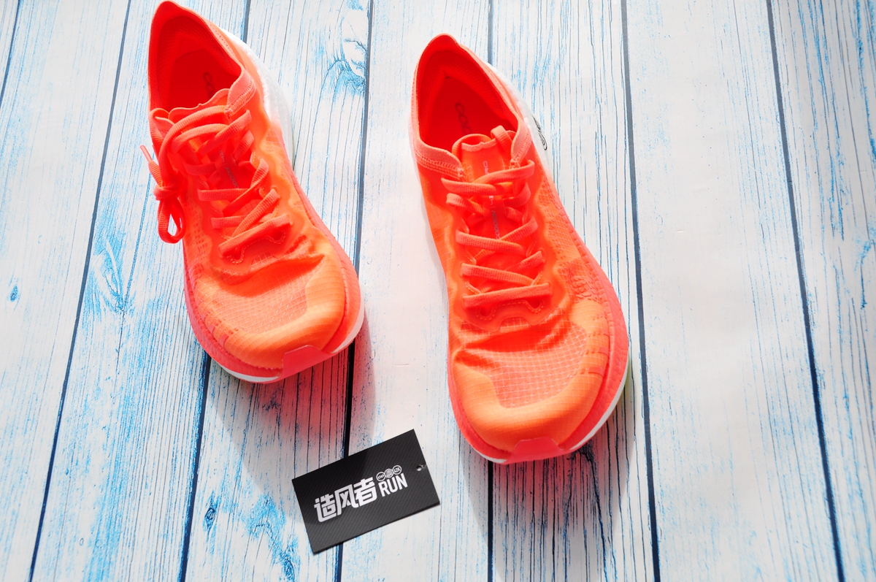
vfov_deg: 23.7
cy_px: 291
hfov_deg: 35.1
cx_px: 438
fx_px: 1385
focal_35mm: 57
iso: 320
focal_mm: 38
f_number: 9
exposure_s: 1/640
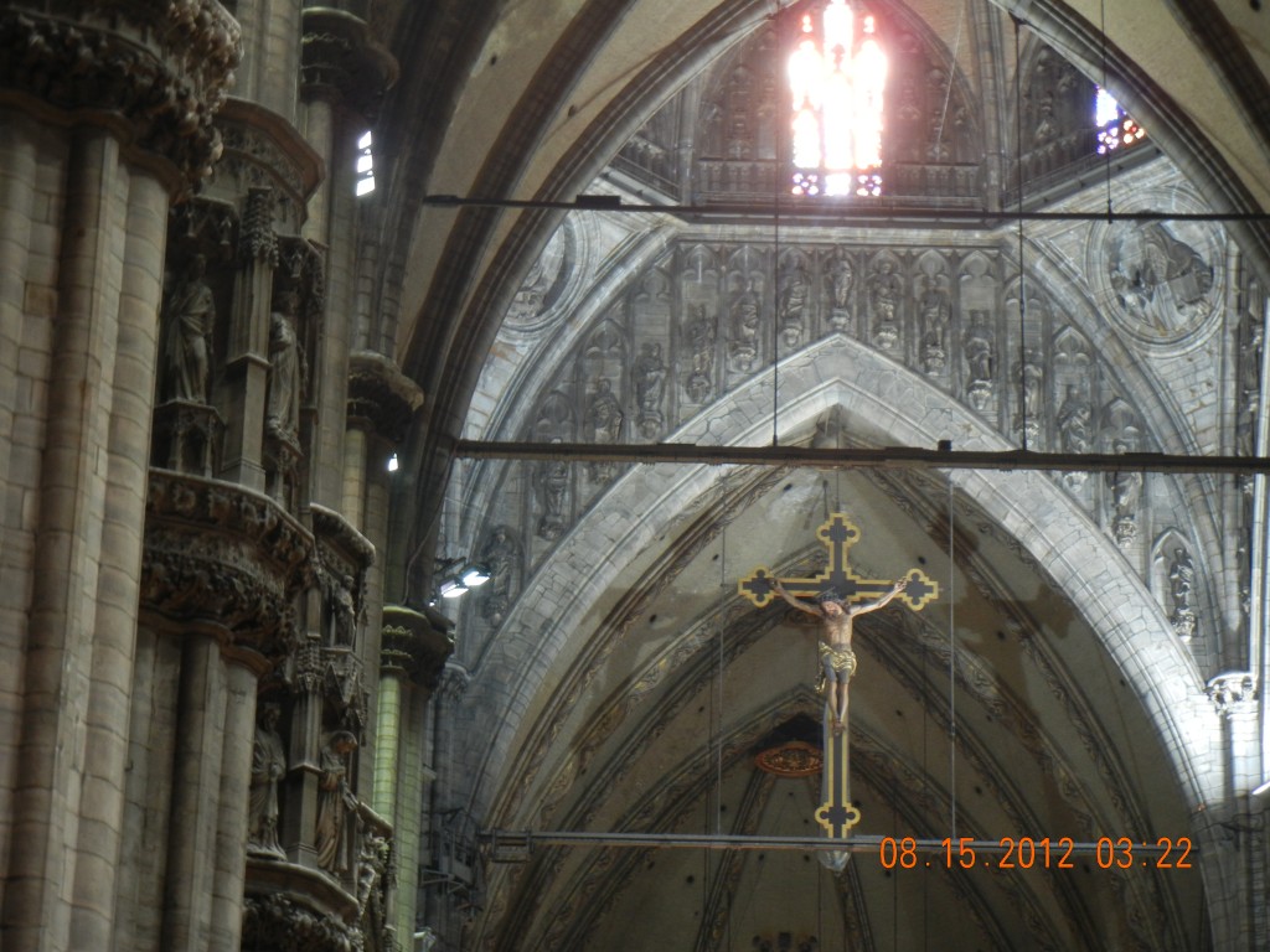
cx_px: 635
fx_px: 4256
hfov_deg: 17.0
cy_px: 476
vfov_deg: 12.8
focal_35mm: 116
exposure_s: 1/2
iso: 200
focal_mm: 20.9
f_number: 4.6
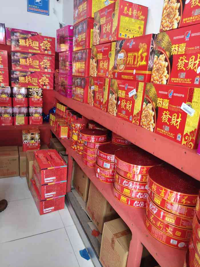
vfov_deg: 61.7
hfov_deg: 48.2
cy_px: 134
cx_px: 100
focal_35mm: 29
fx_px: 223
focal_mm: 4.27
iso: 280
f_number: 1.8
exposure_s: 1/50
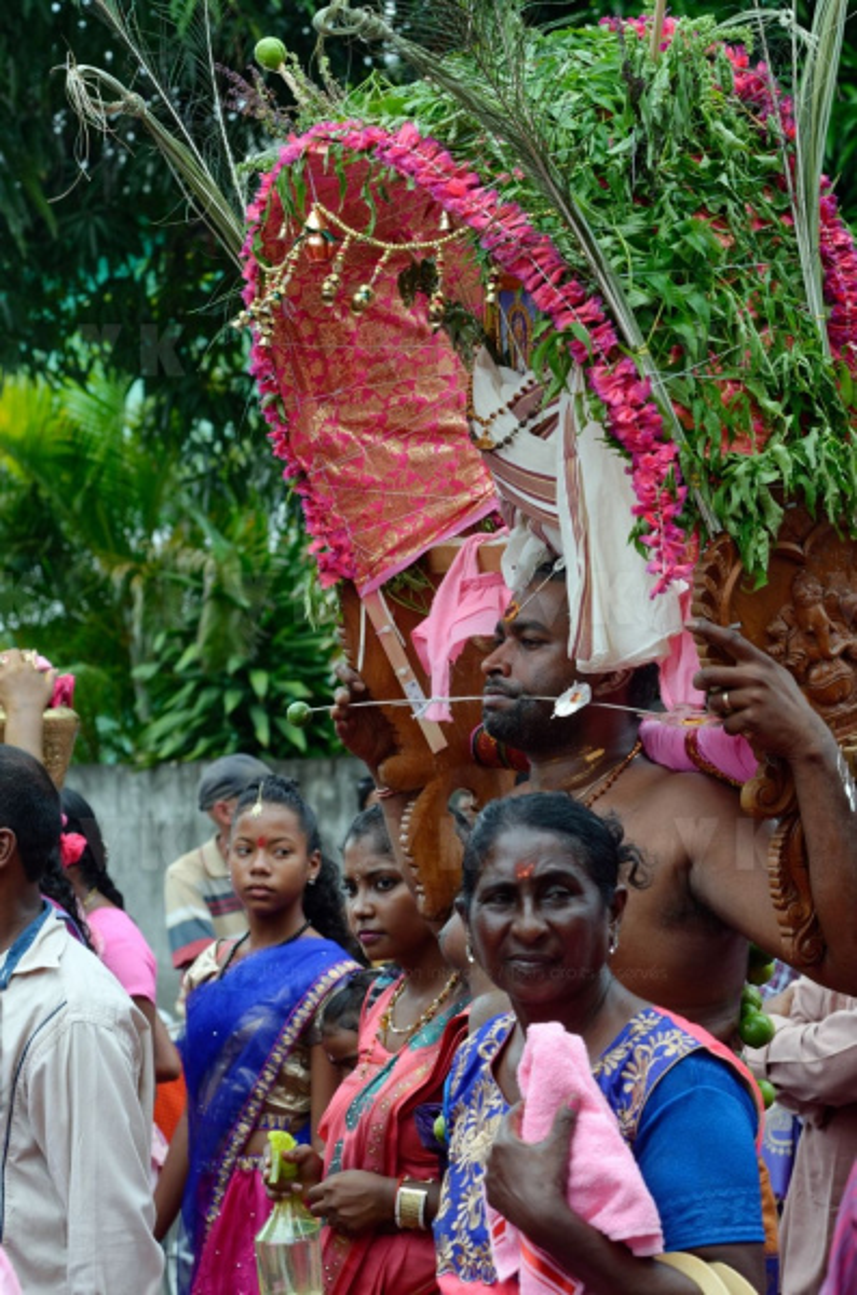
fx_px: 3769
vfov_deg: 19.5
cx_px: 428
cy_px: 648
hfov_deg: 13.0
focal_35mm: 105
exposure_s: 1/400
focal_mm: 70
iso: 200
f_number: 6.3
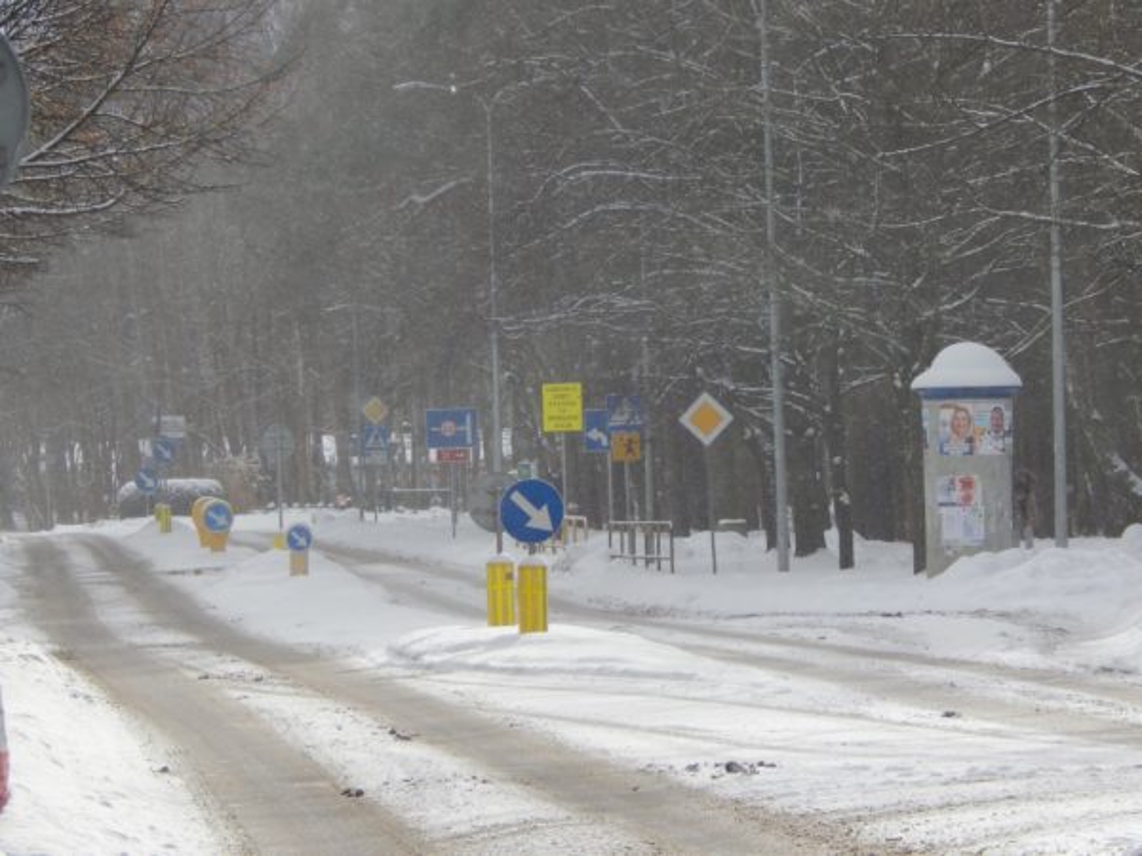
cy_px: 428
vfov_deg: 5.3
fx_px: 9303
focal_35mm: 282
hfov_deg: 7.0
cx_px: 571
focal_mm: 50.1
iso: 125
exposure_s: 1/800
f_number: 5.7
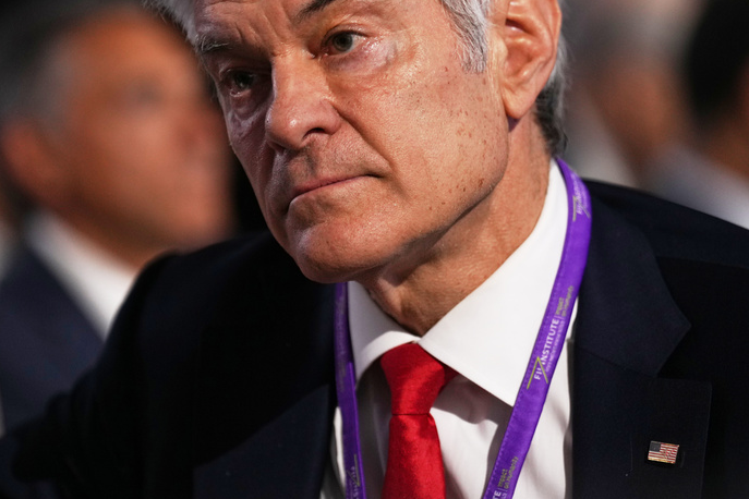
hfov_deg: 6.9
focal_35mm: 298
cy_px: 142
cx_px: 357
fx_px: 6200
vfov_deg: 4.6
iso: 1250
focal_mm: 200
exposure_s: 1/200
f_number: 2.8
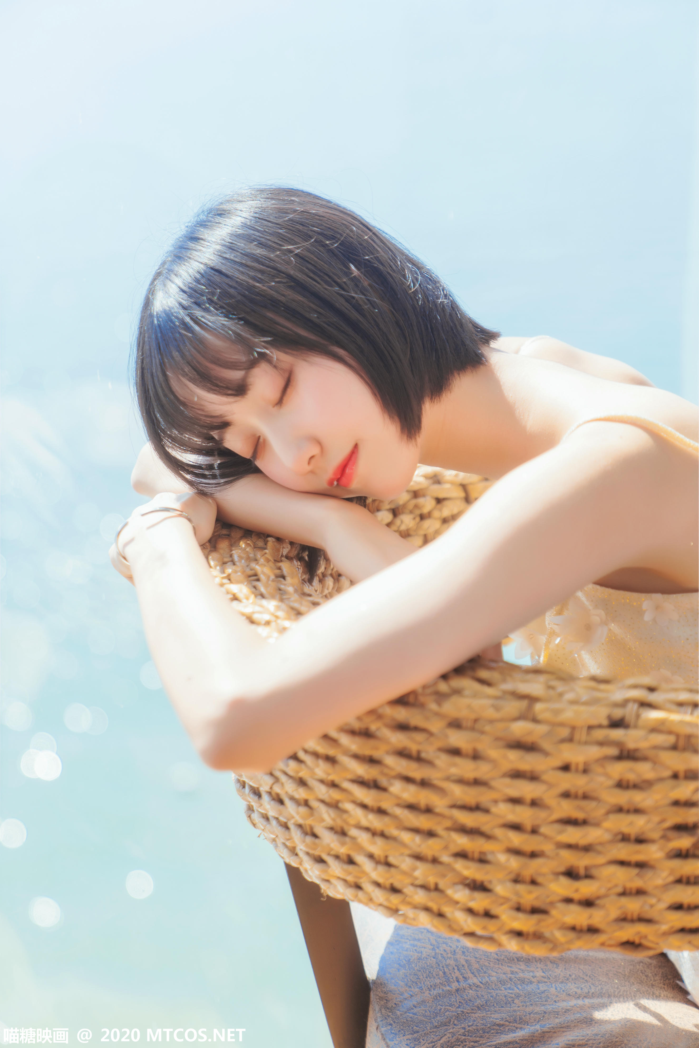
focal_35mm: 66
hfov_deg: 20.6
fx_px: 1921
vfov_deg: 30.5
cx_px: 350
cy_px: 524
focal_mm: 66
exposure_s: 1/640
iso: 160
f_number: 2.8
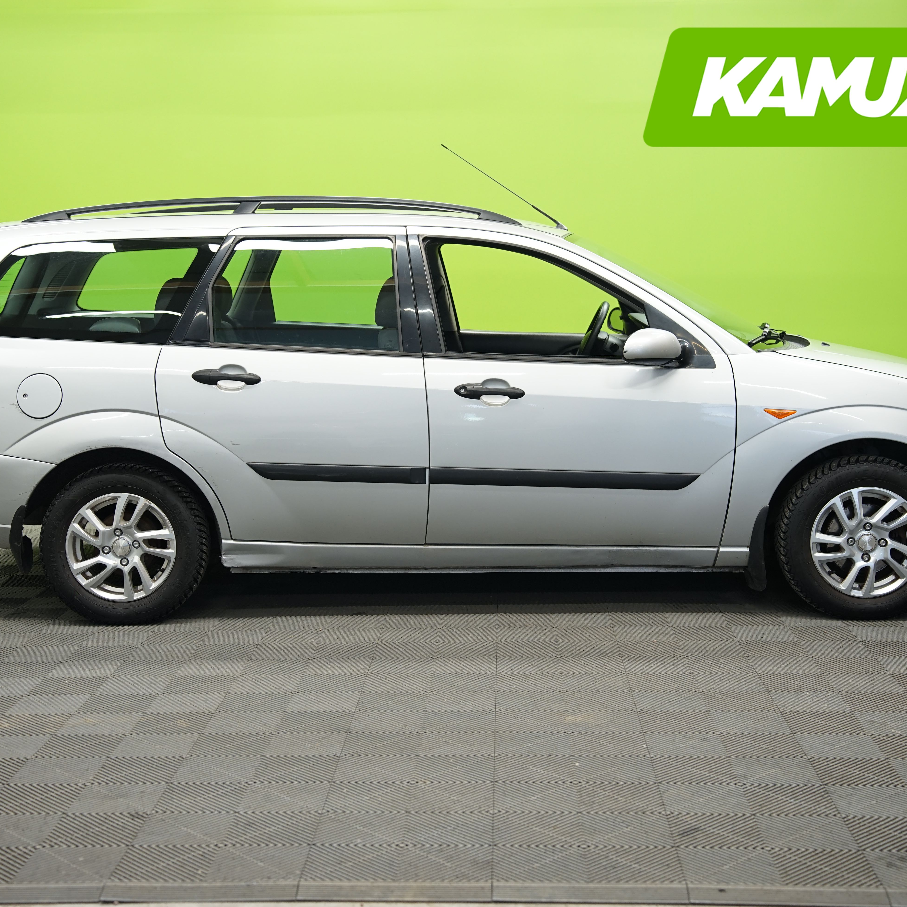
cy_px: 446
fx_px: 1541
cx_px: 469
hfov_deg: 32.8
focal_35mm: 52
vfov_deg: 32.8
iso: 500
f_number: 3.2
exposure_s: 1/40
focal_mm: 40
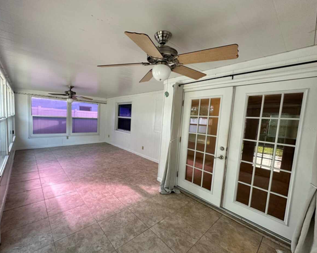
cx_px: 145
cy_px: 129
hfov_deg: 96.5
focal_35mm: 15
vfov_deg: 84.0
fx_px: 141
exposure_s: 1/99
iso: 200
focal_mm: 2.22
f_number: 2.2
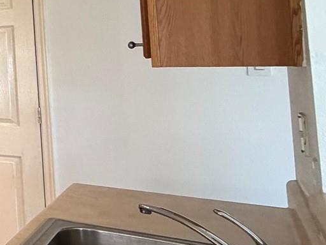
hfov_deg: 20.4
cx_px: -295
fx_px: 527
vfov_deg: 25.4
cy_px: 33
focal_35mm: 56
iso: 320
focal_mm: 2.22
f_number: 2.2
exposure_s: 1/120
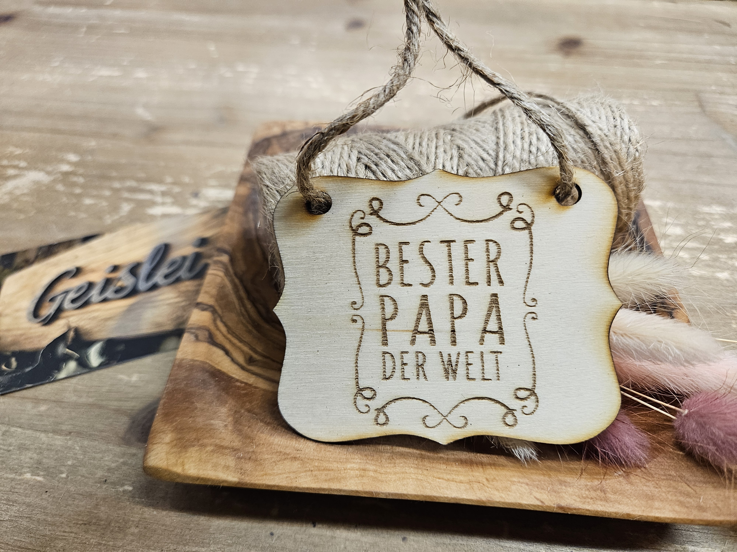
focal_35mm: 23
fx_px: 490
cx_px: 368
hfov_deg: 73.9
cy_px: 276
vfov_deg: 58.9
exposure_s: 1/100
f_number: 1.8
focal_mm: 5.4
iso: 320
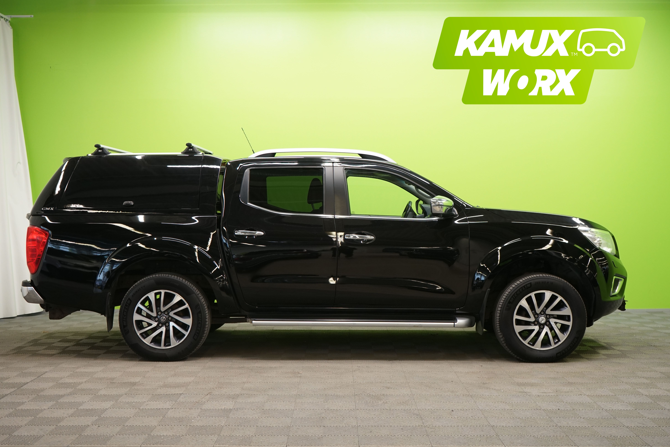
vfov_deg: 31.2
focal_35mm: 43
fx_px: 800
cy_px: 221
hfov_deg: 45.4
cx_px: 333
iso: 800
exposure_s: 1/30
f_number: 5.6
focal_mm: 42
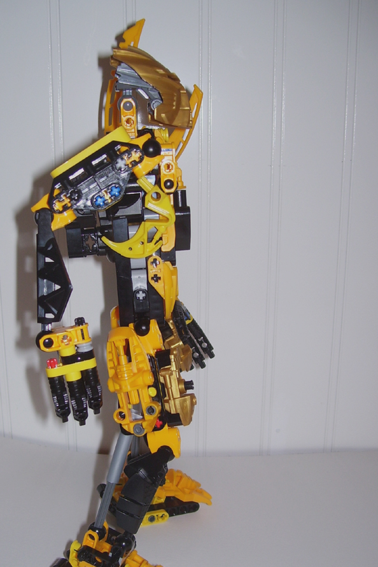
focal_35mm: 42
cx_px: 140
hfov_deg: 31.7
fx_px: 661
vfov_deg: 46.3
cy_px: 310
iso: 80
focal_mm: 6
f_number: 2.7
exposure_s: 1/60
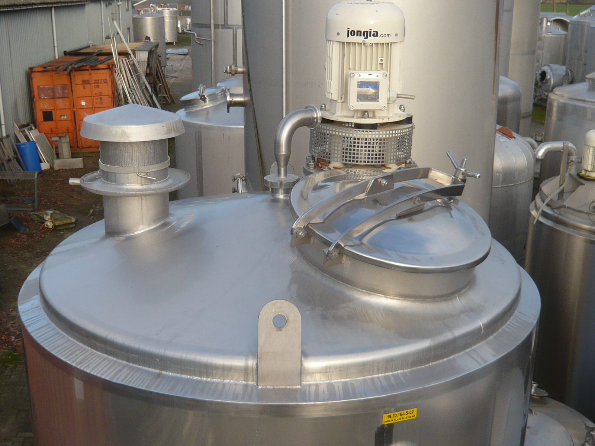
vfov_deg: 32.2
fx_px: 773
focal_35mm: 45
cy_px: 223
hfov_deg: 42.1
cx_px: 298
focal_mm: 4.9
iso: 100
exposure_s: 1/400
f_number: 2.9
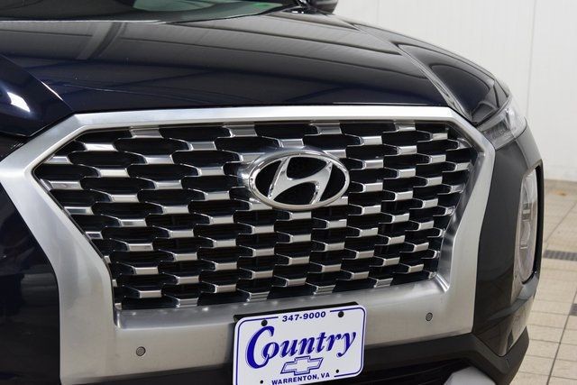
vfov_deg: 17.5
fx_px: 1250
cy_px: 192
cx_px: 288
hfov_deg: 26.0
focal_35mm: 78
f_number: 5.6
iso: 1600
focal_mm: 52
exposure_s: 1/60
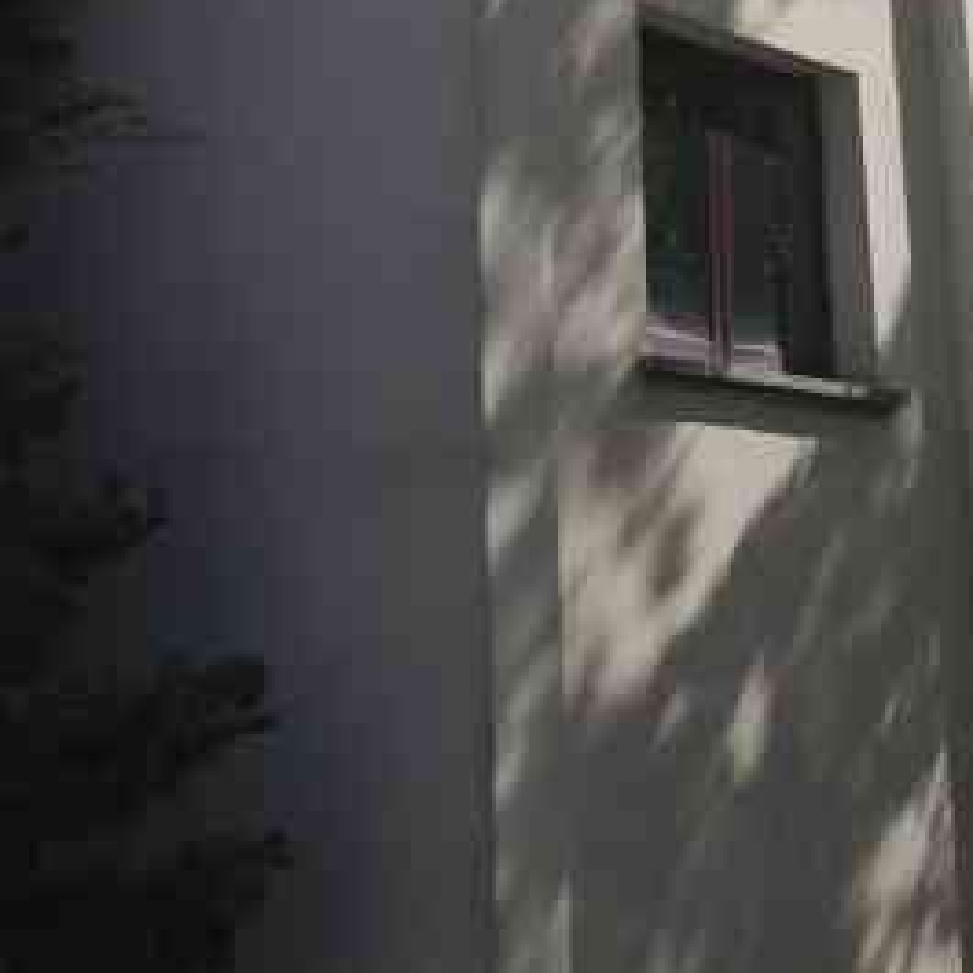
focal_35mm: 84
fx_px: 2671
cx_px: 316
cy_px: -384
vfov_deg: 18.8
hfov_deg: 20.6
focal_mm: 3.95
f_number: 1.8
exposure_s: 1/5000
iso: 50
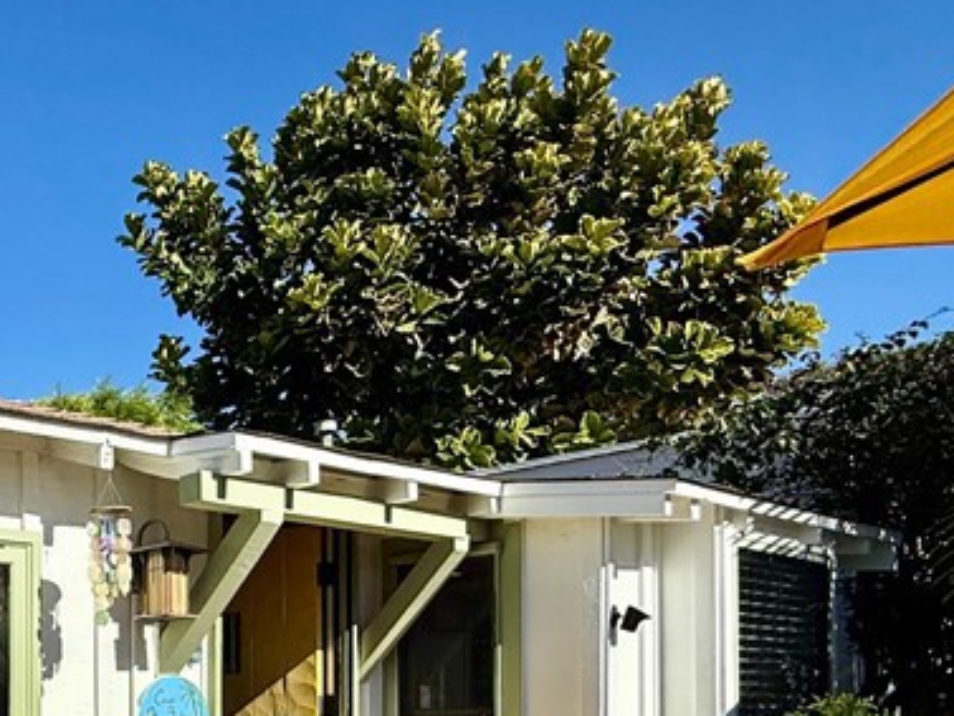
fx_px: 1048
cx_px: -53
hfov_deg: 41.0
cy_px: 698
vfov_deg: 34.7
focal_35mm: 38
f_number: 2.2
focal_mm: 2.22
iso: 50
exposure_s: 1/5155
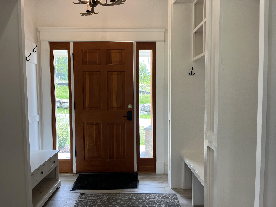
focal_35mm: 26
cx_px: 138
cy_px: 104
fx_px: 207
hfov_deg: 67.3
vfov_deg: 53.1
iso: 50
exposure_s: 1/153
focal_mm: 5.1
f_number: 1.6
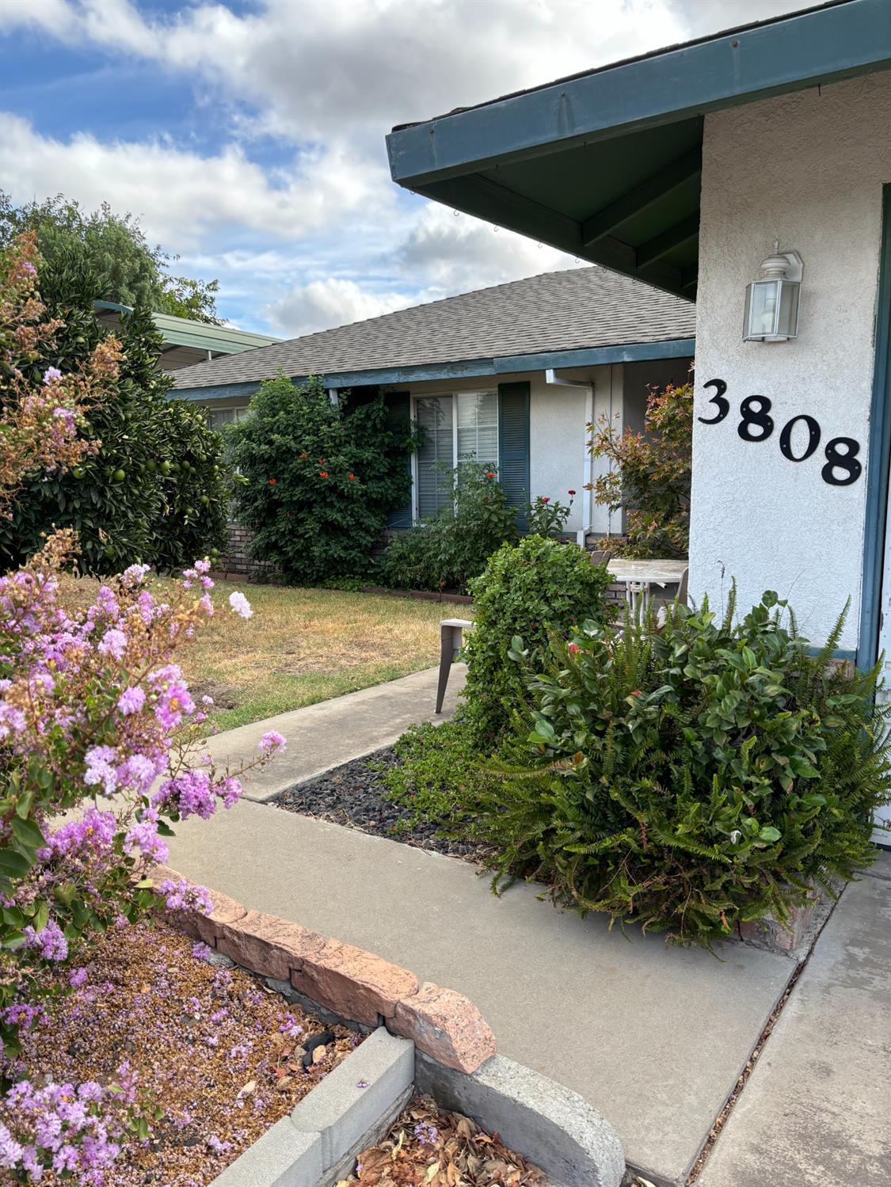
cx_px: 446
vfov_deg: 67.3
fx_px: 892
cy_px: 594
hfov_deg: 53.1
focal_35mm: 26
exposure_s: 1/697
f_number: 1.6
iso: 50
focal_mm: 5.96
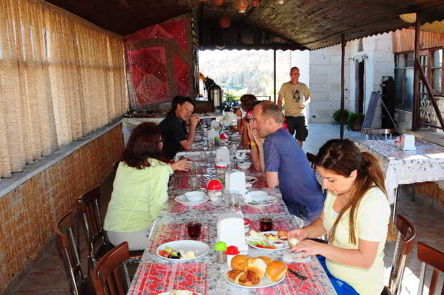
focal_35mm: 36
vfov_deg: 36.8
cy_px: 148
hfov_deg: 53.2
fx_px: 443
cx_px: 222
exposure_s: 1/60
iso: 400
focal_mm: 24
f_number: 10
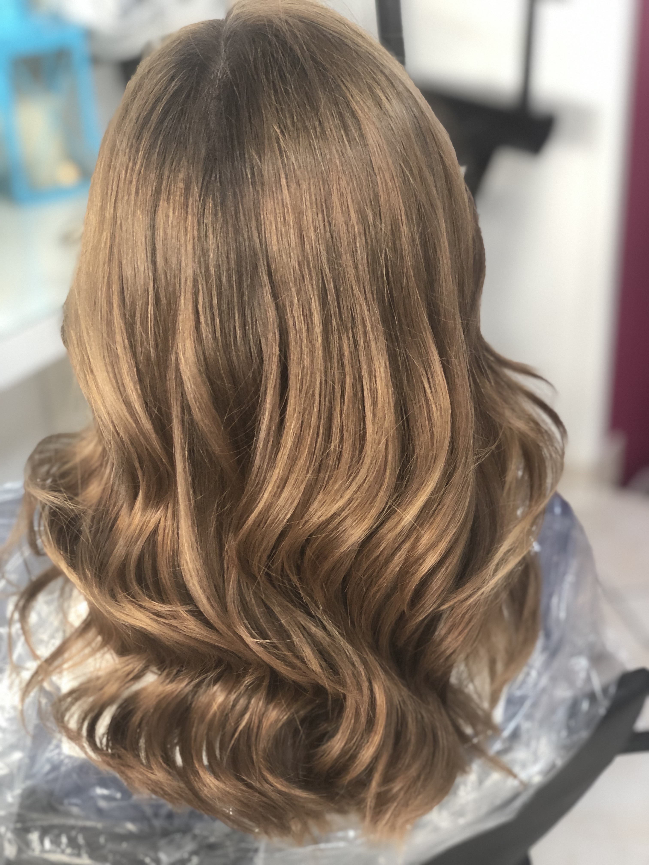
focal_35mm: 52
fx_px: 1300
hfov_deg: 28.0
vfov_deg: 36.8
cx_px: 324
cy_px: 432
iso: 125
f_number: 2.4
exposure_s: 1/40
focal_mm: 6
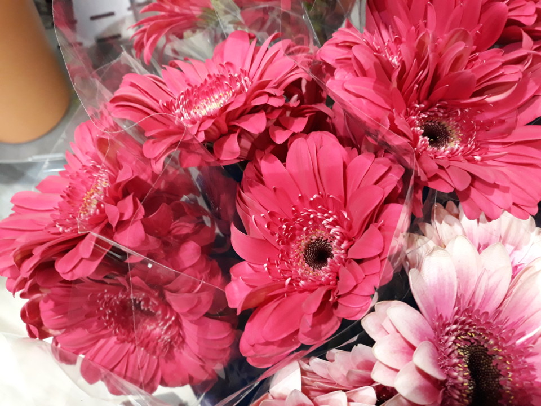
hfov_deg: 65.3
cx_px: 270
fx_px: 422
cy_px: 203
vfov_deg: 51.4
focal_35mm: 27
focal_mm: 3.71
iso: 320
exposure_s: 1/25
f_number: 1.7
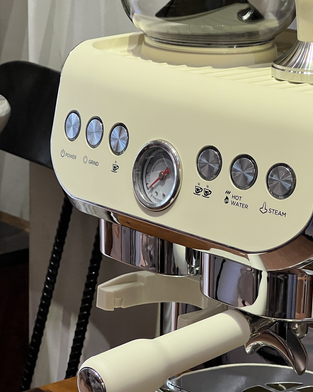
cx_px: 252
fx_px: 1494
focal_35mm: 129
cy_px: 177
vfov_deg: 14.9
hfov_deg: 11.9
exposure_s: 1/100
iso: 125
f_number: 2.8
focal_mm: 9
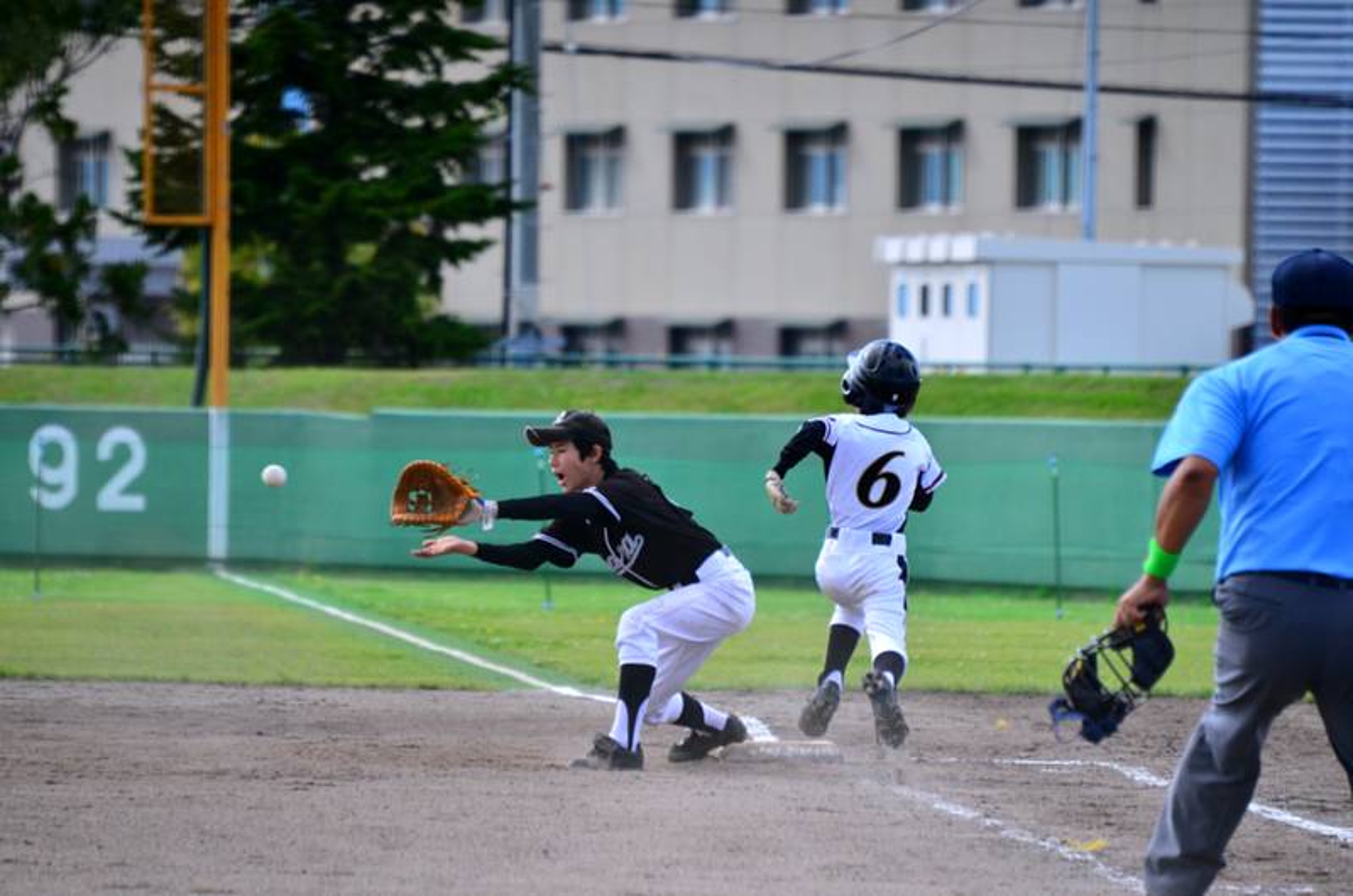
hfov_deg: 4.6
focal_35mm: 450
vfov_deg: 3.0
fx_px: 16879
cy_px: 448
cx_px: 676
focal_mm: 300
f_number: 5.6
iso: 500
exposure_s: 1/1250
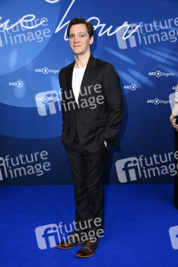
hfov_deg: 28.0
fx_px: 357
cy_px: 134
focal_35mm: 48
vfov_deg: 41.1
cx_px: 89
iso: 800
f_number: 5.6
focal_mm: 48
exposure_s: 1/250
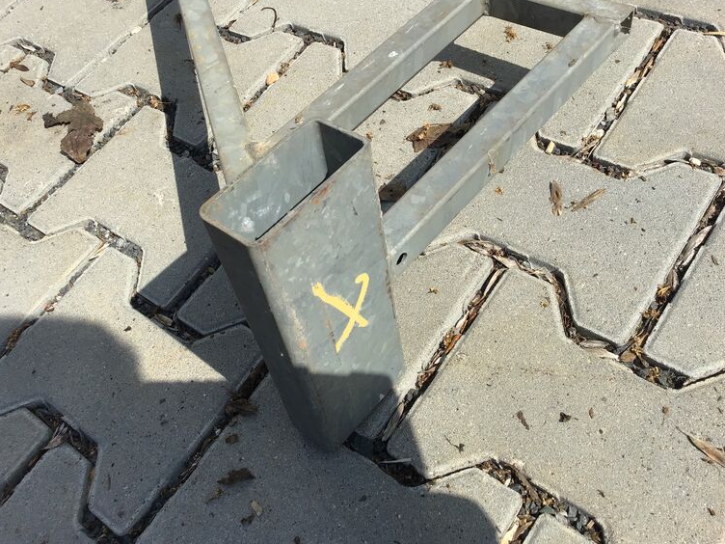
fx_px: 691
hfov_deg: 55.3
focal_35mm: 33
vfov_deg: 42.9
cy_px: 278
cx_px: 341
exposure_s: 1/1381
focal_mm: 3.3
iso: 25
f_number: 2.4
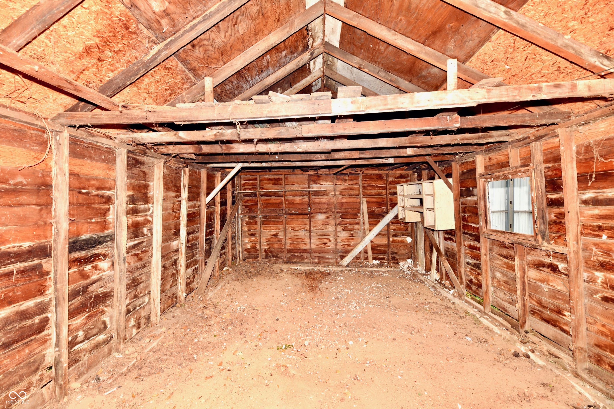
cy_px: 204
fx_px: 239
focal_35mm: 14
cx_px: 307
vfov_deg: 81.2
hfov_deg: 104.3
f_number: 7.1
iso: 800
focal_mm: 14
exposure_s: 1/60
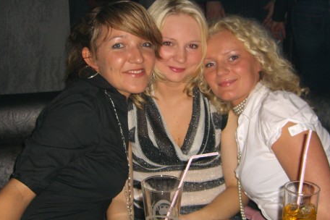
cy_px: 105
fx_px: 477
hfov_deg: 38.2
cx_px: 164
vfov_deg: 26.0
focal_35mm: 52
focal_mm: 7.9
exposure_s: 1/60
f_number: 2.8
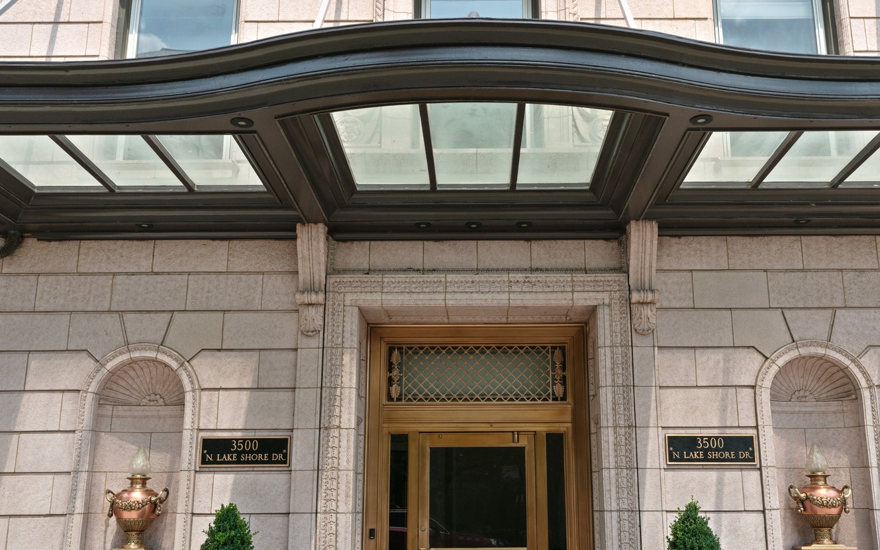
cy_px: 296
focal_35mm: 36
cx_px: 478
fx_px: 863
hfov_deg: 53.9
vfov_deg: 35.3
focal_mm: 29
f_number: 8
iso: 320
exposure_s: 1/1000
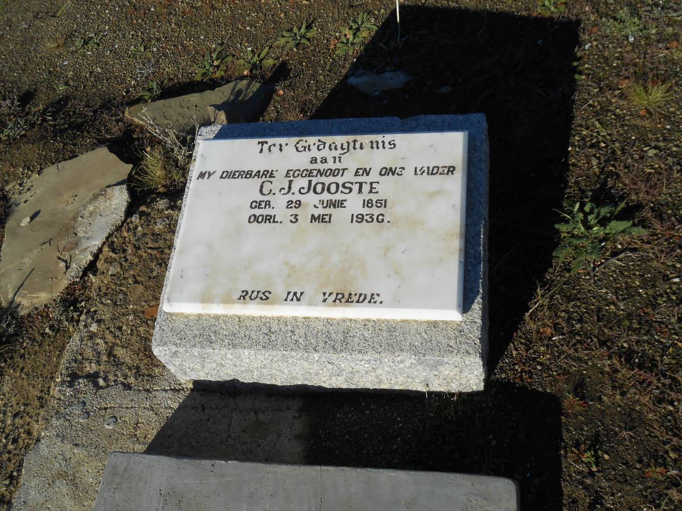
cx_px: 341
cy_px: 256
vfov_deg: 41.8
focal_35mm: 34
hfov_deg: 54.0
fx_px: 670
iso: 80
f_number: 3.9
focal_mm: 6
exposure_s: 1/1000
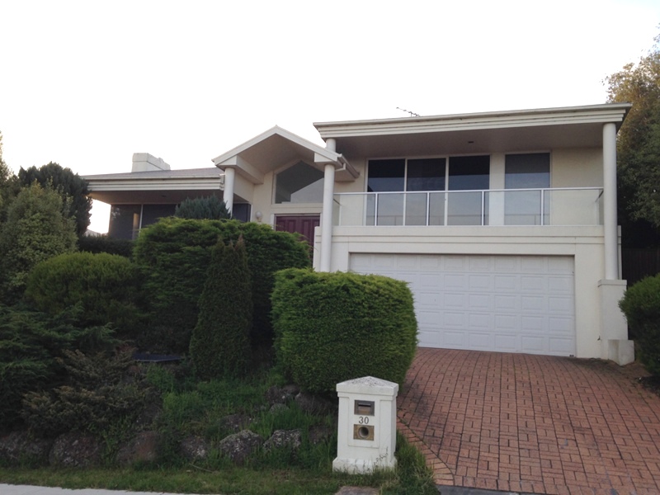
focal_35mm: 33
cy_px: 248
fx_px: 629
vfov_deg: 42.9
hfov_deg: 55.4
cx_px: 330
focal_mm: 4.12
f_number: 2.4
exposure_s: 1/171
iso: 50
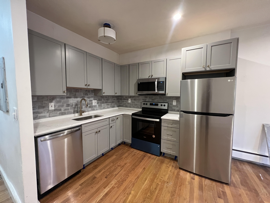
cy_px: 102
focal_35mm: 13
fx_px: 101
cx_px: 135
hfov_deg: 106.2
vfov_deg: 89.9
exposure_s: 1/60
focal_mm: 1.57
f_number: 1.8
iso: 500
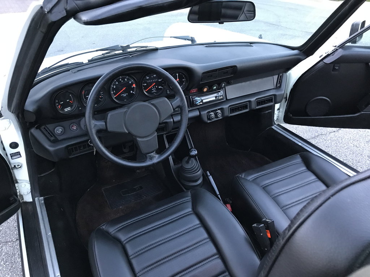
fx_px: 299
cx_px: 185
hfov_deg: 63.4
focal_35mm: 28
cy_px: 138
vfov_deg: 49.7
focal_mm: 3.99
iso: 100
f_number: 1.8
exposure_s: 1/15
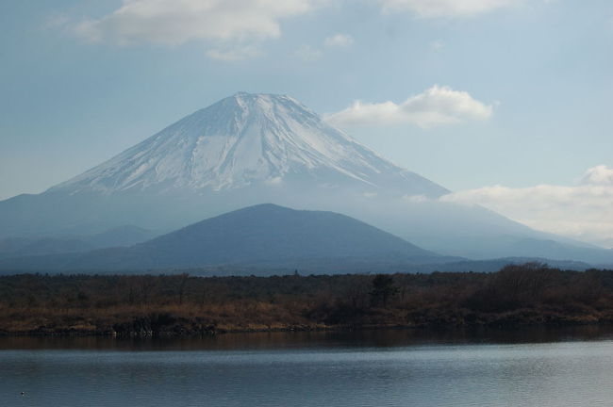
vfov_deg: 16.2
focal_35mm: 84
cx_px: 306
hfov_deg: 24.2
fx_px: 1429
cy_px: 204
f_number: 5.6
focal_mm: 56
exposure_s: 1/1250
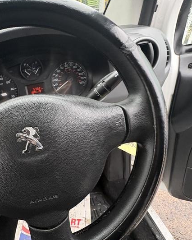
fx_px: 163
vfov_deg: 72.4
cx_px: 53
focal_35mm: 23
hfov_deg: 58.4
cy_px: 131
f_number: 2.2
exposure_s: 1/97
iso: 200
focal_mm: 2.22
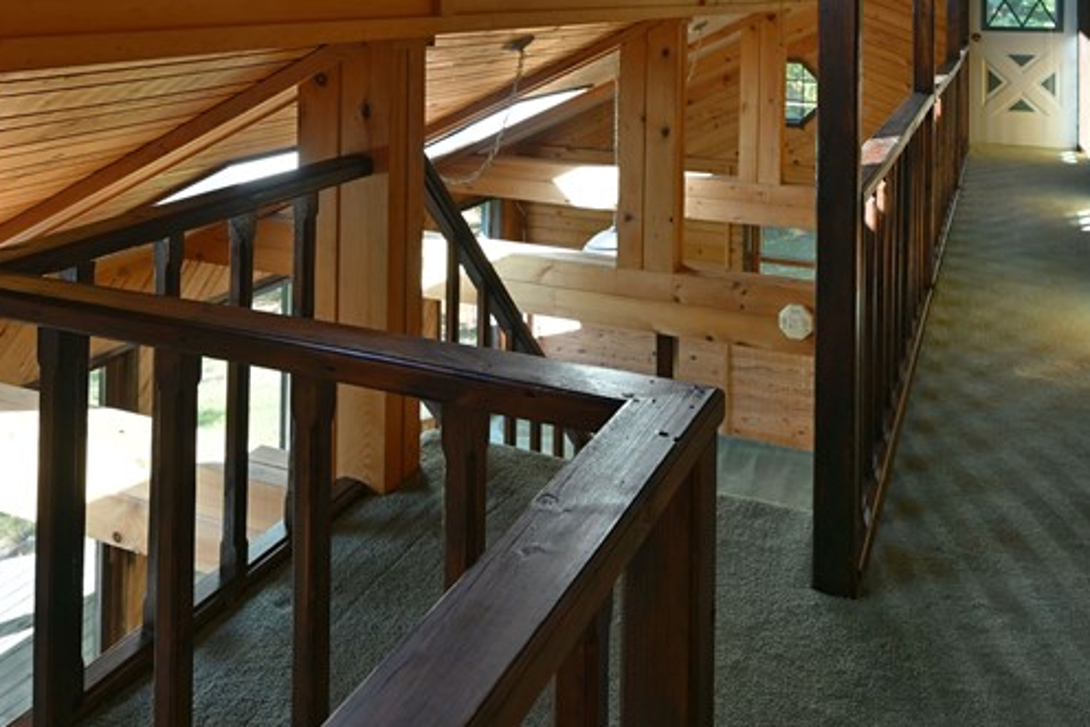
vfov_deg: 34.1
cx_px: 545
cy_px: -20
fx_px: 1060
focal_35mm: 35
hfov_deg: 54.4
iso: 100
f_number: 5.6
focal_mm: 16
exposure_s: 1/25
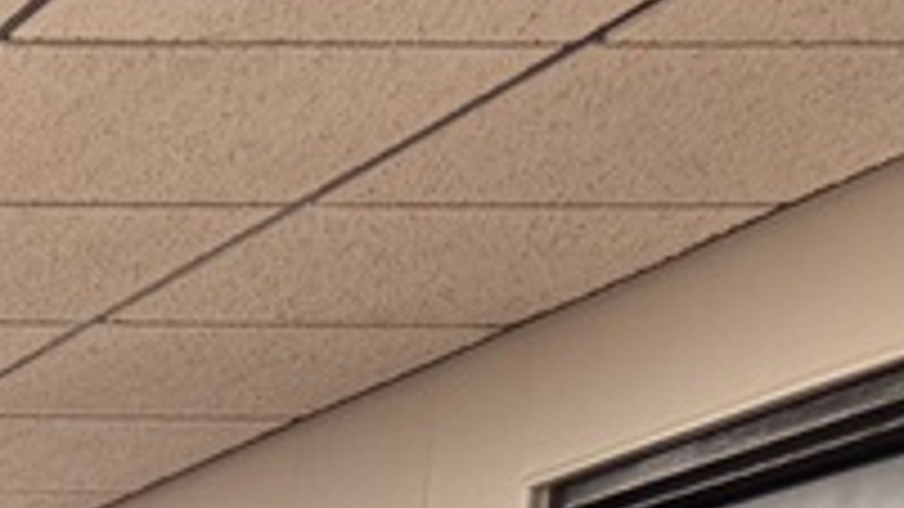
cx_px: -1367
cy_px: 1654
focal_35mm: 133
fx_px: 3188
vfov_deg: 7.7
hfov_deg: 12.3
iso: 160
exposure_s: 1/60
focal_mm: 6.76
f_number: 1.78
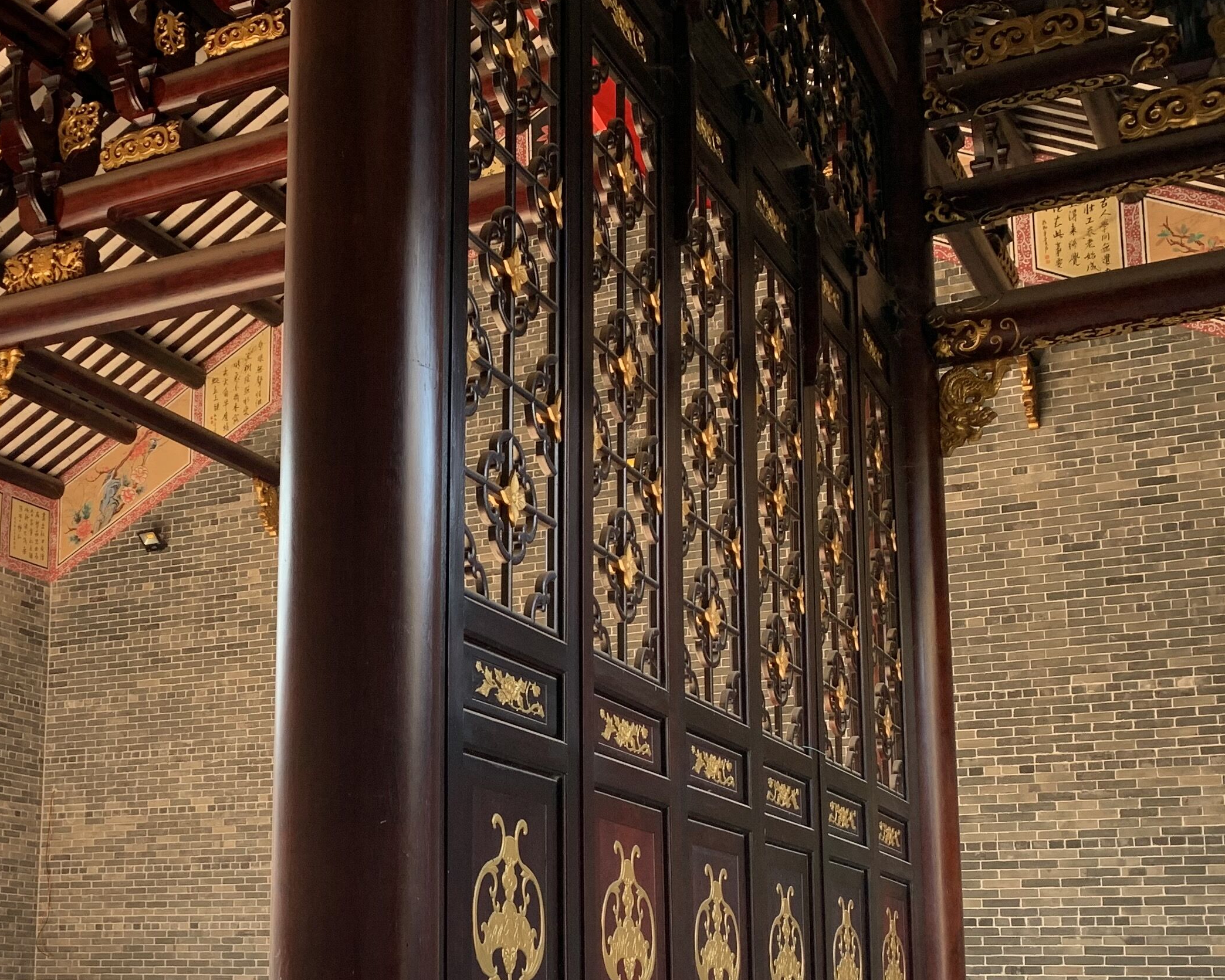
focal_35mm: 49
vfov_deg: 30.4
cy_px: 714
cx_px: 251
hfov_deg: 36.8
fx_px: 1777
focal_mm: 4.25
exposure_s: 1/121
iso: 40
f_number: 1.8
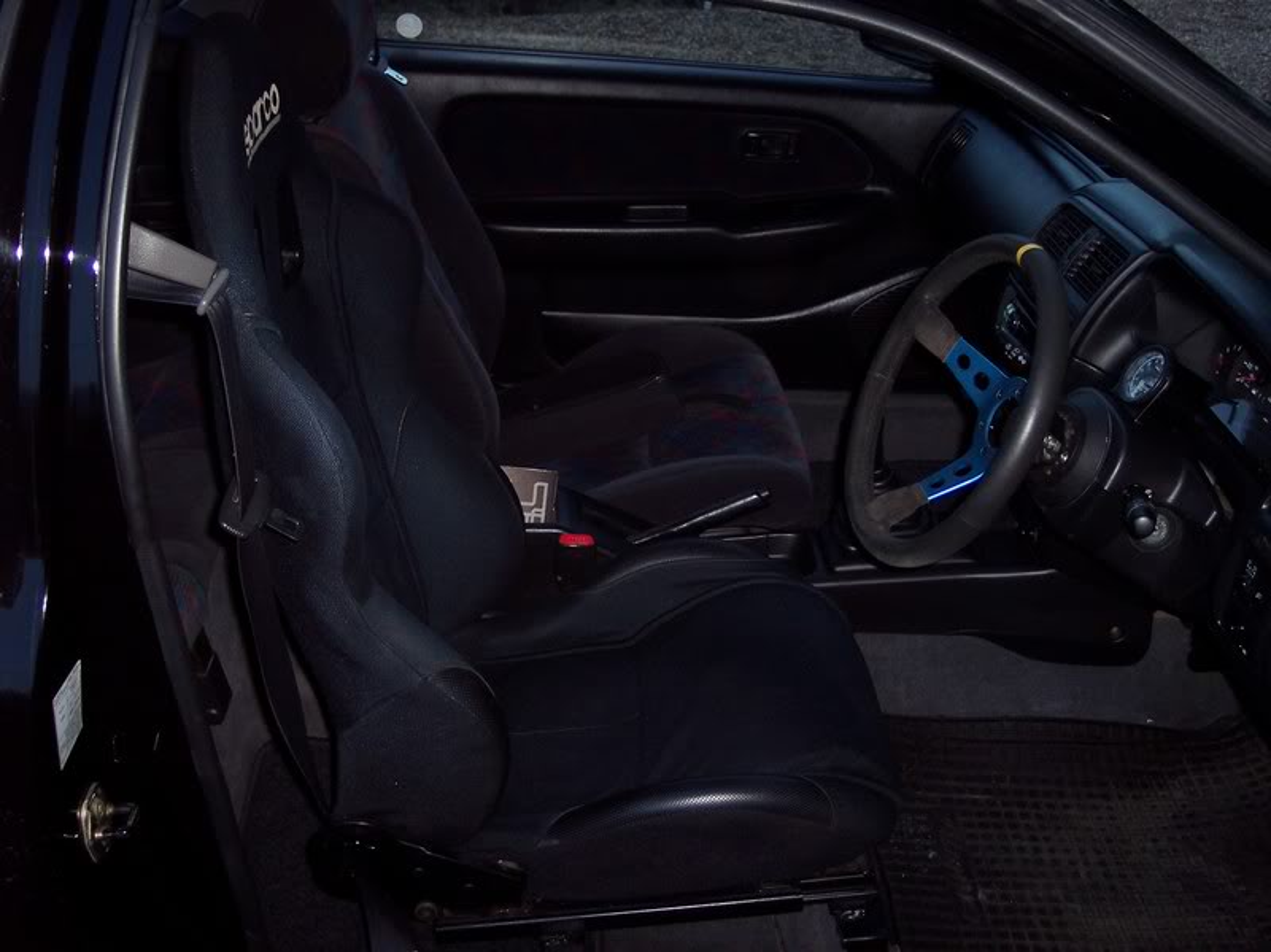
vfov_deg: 37.7
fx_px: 1394
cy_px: 476
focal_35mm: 38
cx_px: 636
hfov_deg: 49.0
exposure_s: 1/30
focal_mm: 8
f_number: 2.8
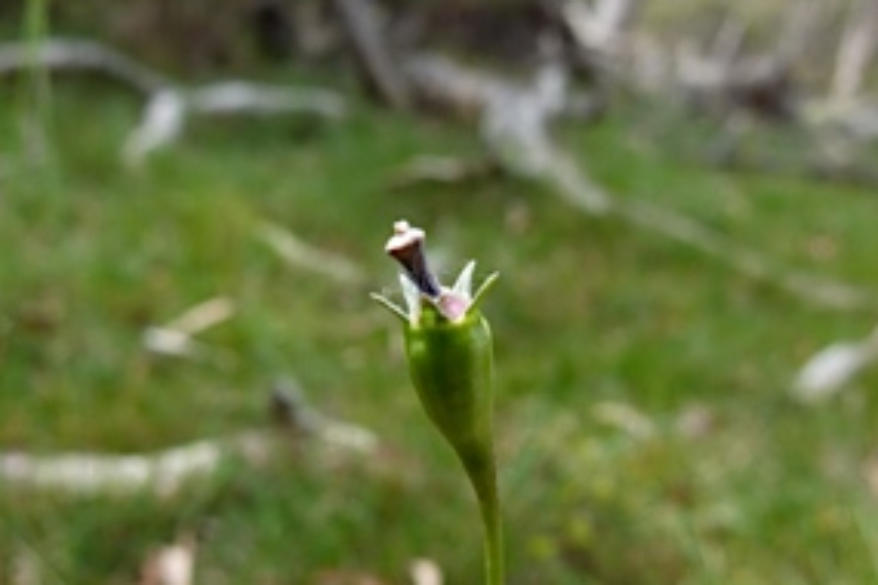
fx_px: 854
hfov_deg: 54.4
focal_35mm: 35
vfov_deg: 37.4
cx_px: 441
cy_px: 400
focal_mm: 4.5
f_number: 4
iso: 100
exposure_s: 1/200
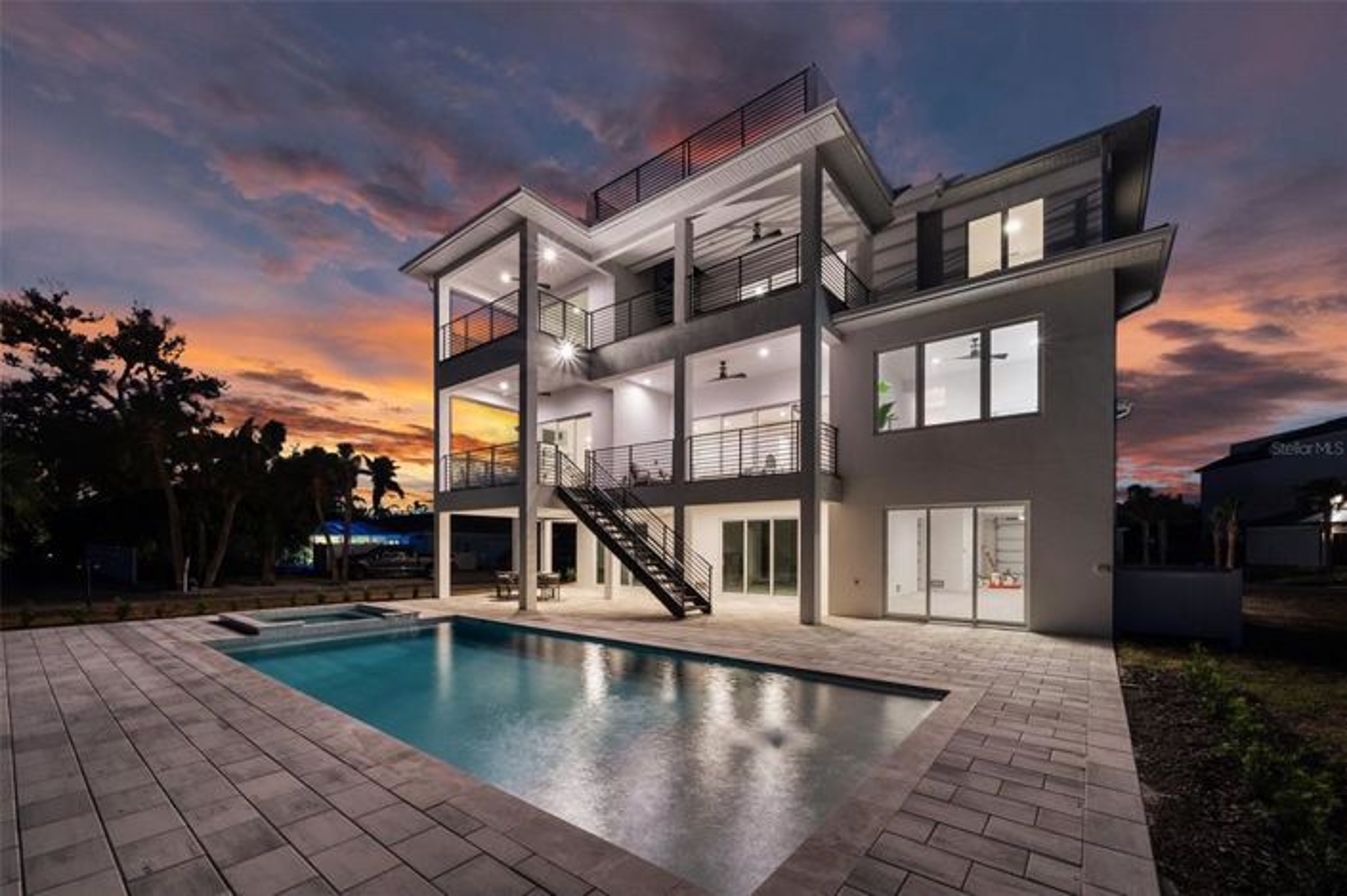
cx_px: 674
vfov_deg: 85.3
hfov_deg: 108.4
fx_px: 486
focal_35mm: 13
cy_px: 448
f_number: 10
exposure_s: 6
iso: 320
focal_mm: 13
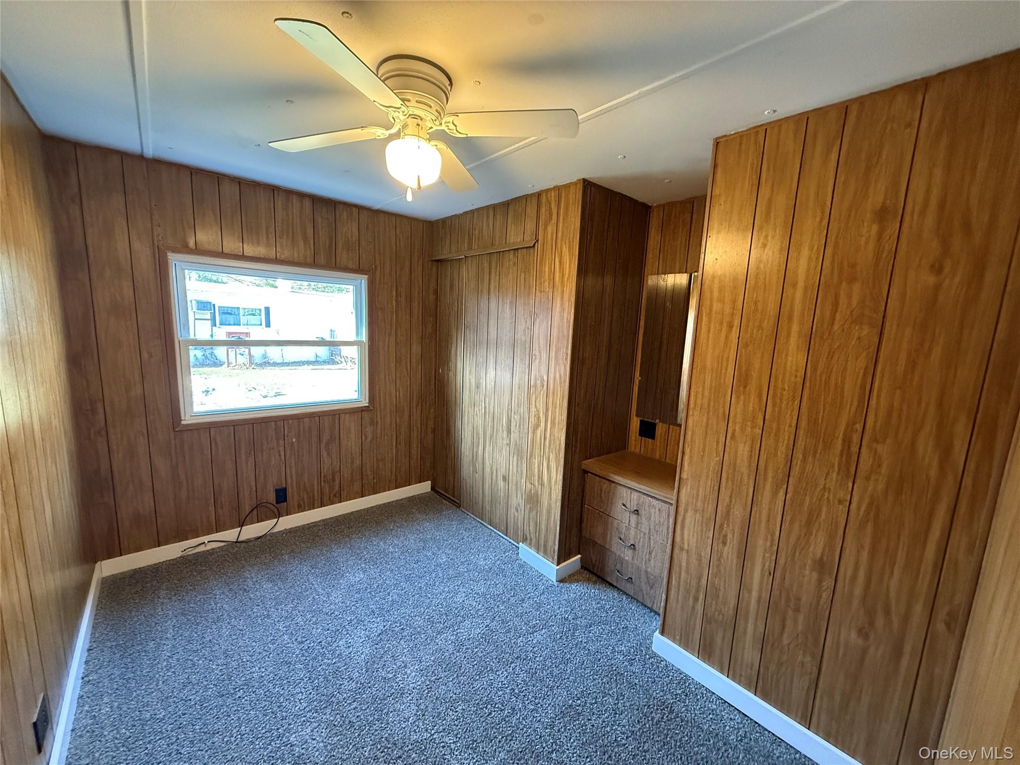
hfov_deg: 102.1
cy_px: 382
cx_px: 510
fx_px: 413
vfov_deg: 85.7
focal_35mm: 14
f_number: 2.2
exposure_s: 1/60
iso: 640
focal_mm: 2.22
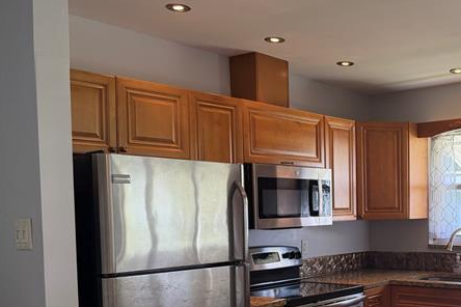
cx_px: 384
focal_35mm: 45
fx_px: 576
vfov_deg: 29.2
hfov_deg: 41.3
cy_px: 243
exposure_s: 1/188
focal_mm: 6.76
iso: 200
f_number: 1.78
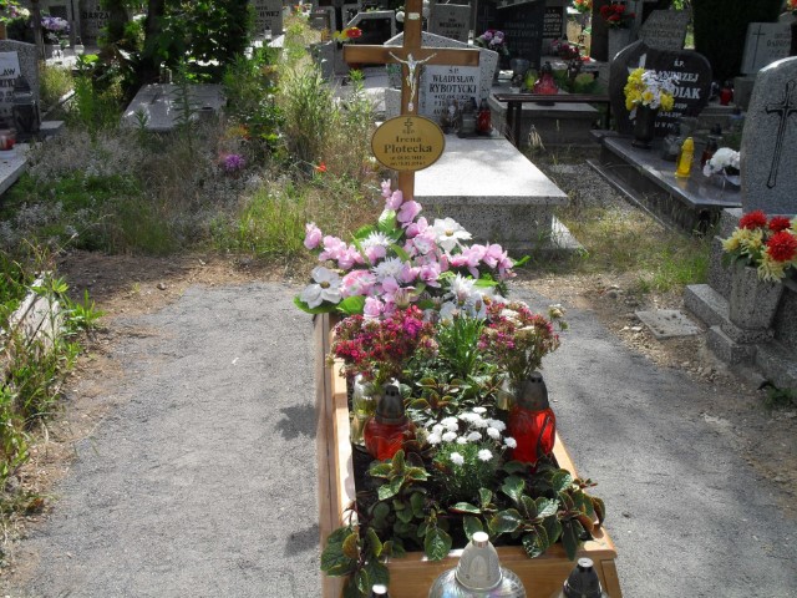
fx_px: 806
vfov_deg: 40.7
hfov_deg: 52.6
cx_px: 398
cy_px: 299
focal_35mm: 35
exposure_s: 1/125
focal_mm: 6.3
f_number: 8.4
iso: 100
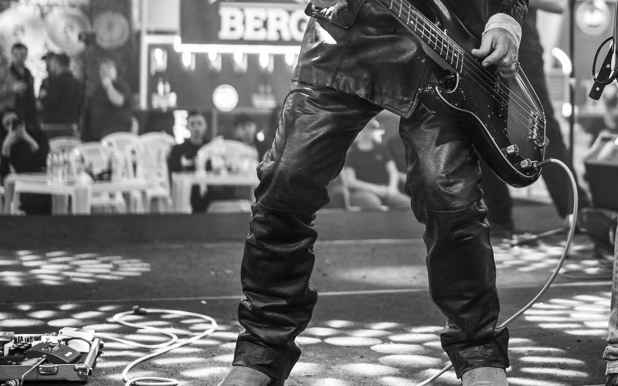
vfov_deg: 14.8
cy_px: 19
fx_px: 1465
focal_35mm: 87
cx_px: 497
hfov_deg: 23.5
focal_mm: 27
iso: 1000
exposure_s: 1/500
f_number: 1.2
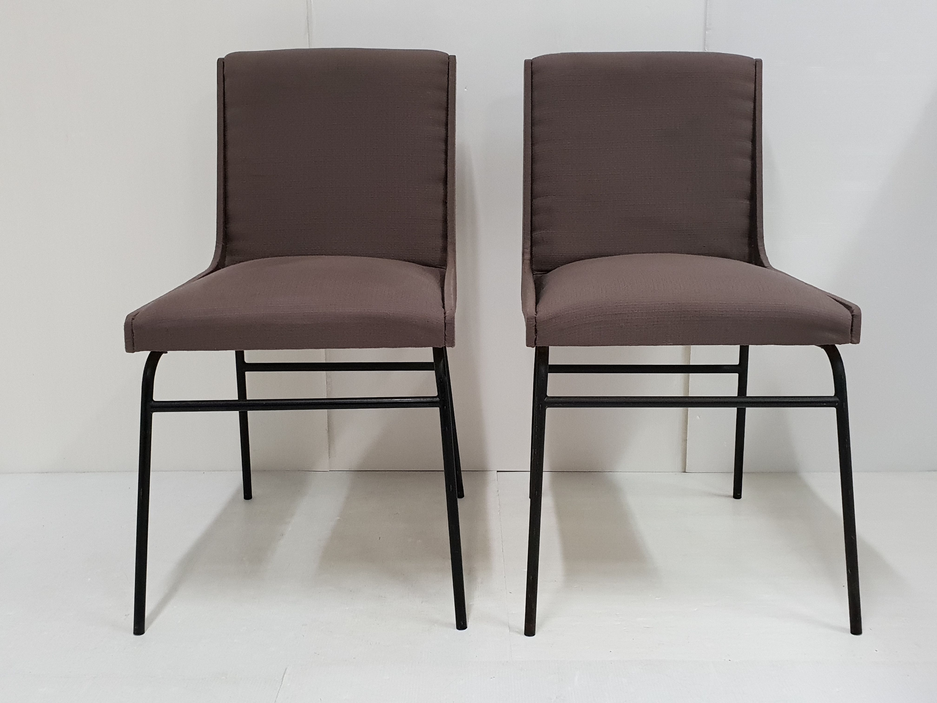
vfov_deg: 53.1
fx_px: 704
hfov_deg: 67.3
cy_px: 352
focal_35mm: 26
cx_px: 468
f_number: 2.4
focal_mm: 4.3
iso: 400
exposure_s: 1/50
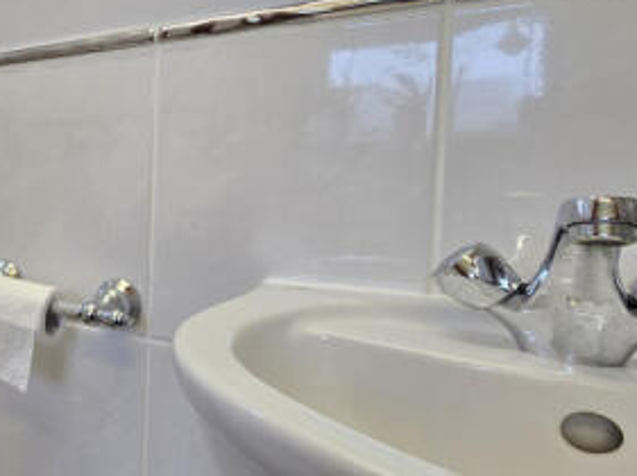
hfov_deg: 52.0
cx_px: -1
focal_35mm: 27
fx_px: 496
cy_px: 210
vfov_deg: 51.1
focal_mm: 2.2
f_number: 2.2
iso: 80
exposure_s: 1/50
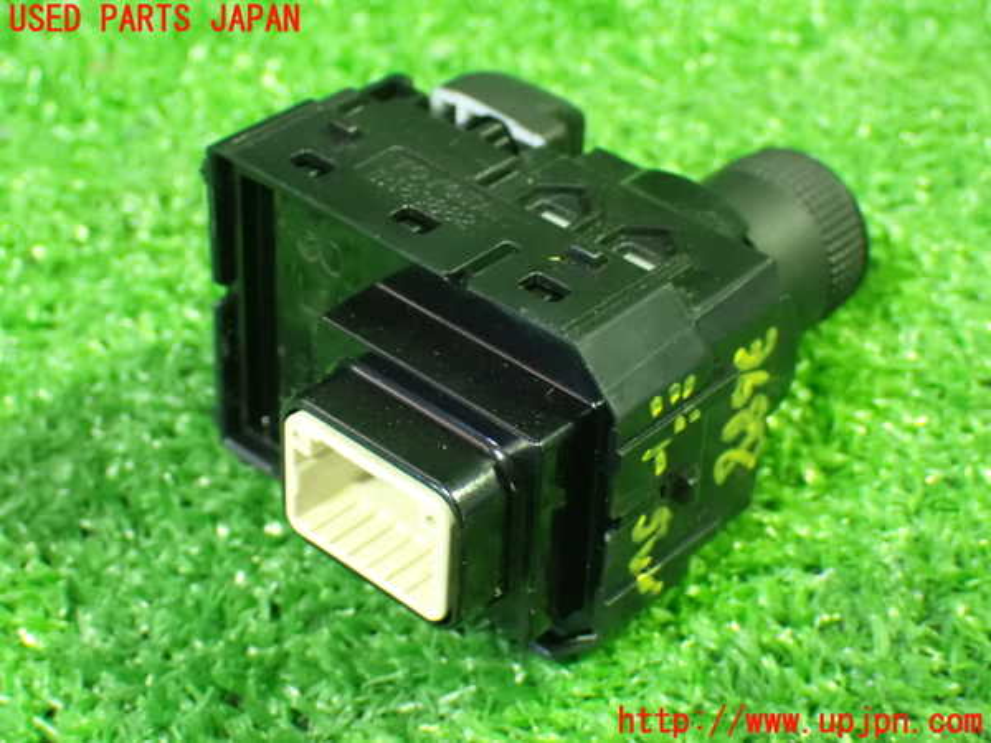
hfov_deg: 25.3
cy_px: 372
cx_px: 496
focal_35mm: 77
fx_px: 2204
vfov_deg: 19.1
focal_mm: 13.65
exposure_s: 1/13
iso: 1600
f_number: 4.1
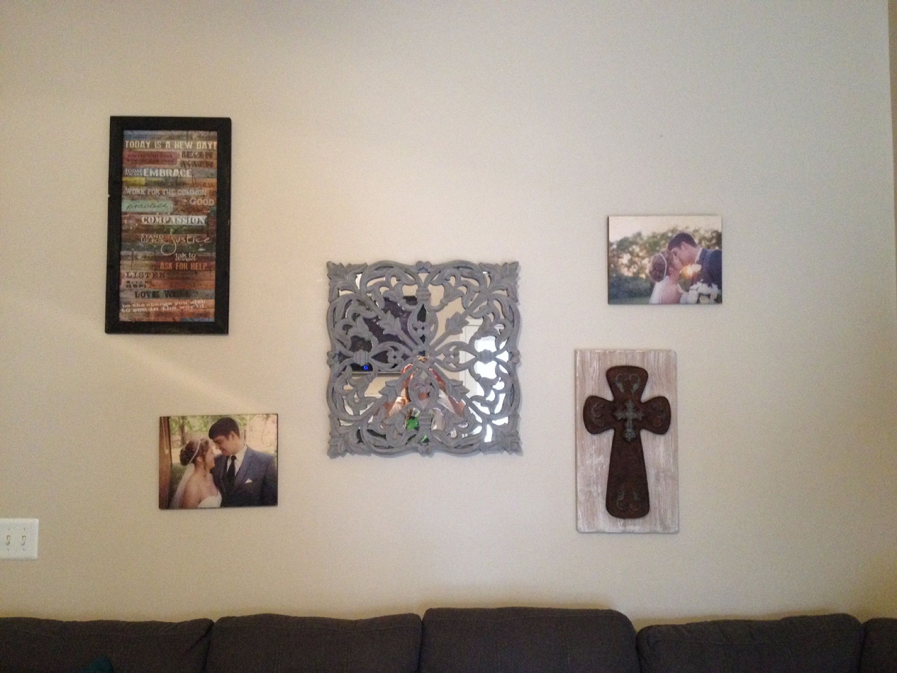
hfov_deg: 52.6
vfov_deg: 40.7
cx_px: 448
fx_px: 907
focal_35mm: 35
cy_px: 336
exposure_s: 1/20
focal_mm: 4.28
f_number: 2.4
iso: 400
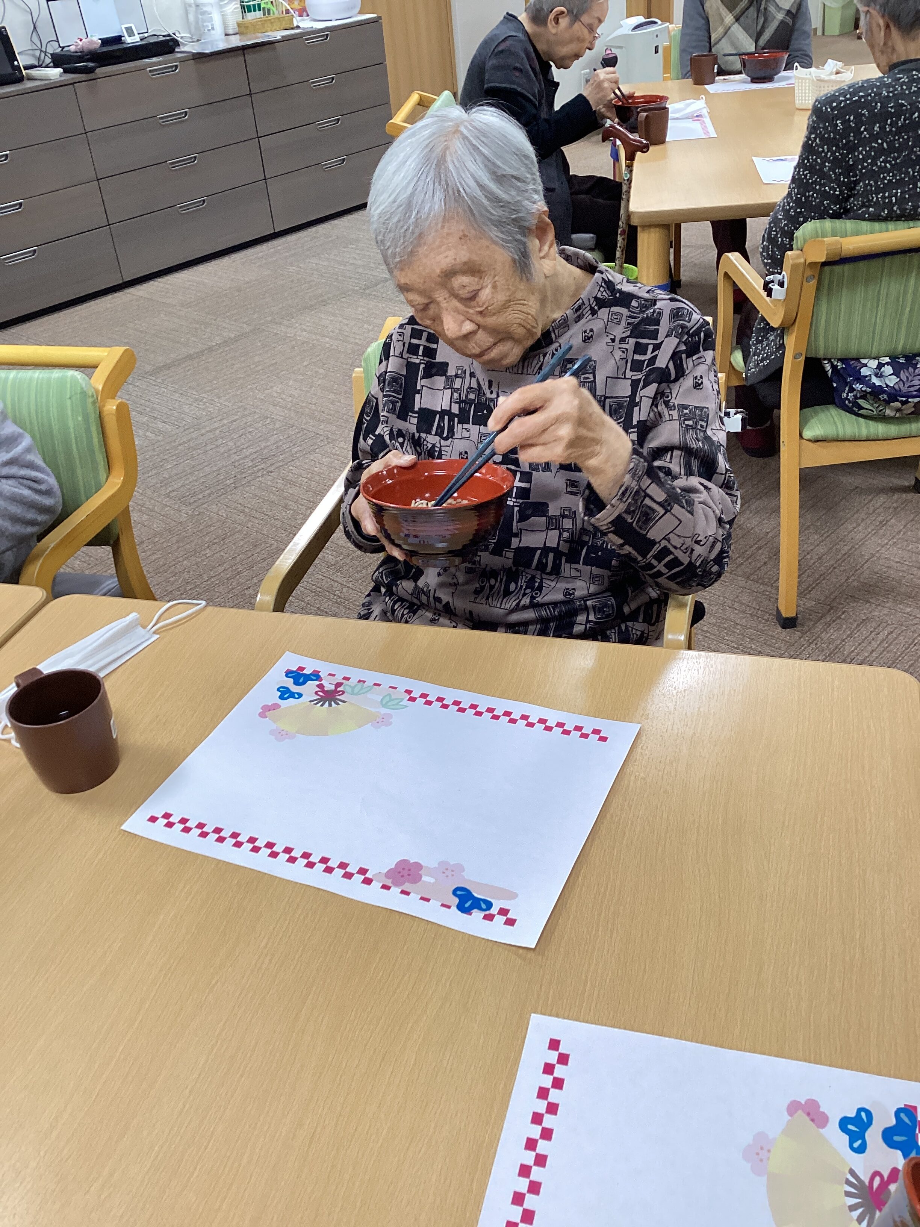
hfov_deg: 45.4
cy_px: 614
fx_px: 1099
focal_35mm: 31
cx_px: 460
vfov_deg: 58.4
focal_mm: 3.3
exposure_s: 1/50
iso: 80
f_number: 2.4
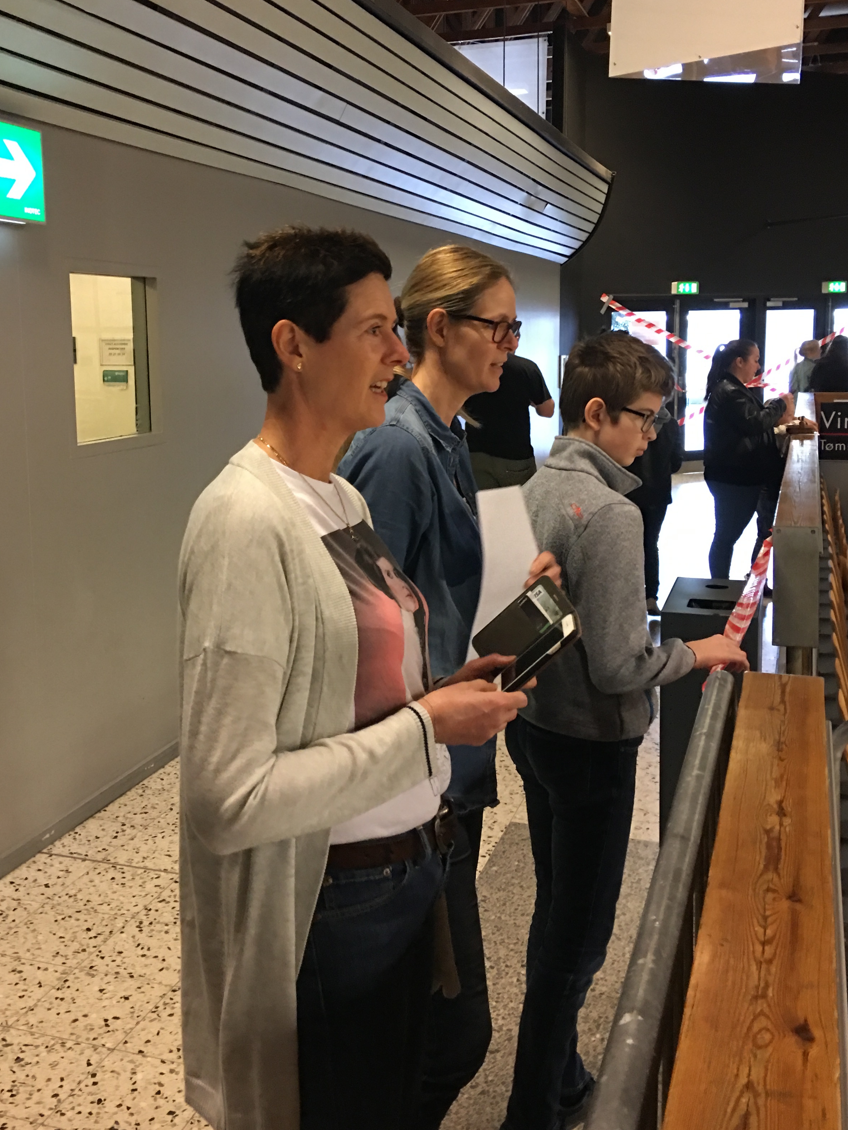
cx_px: 355
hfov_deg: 38.6
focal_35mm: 37
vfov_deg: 50.1
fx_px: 1209
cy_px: 506
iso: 80
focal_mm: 4.15
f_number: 2.2
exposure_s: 1/10
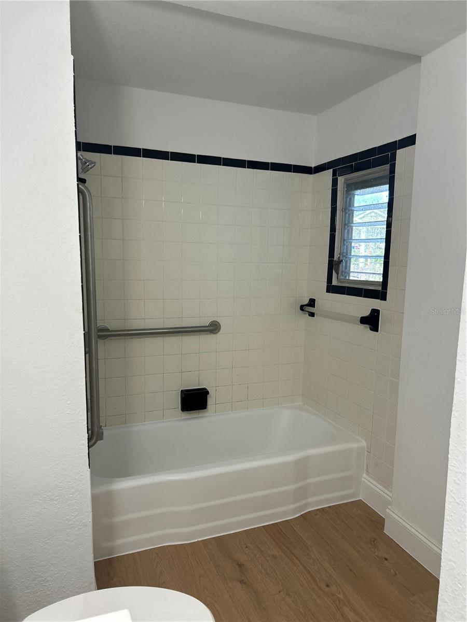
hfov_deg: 53.1
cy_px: 311
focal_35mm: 26
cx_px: 234
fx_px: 468
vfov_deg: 67.3
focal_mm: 5.7
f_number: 1.5
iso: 80
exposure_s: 1/120
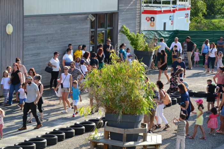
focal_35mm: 135
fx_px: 840
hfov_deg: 15.2
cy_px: 74
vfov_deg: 10.2
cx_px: 112
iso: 400
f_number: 10
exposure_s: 1/160
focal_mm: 90
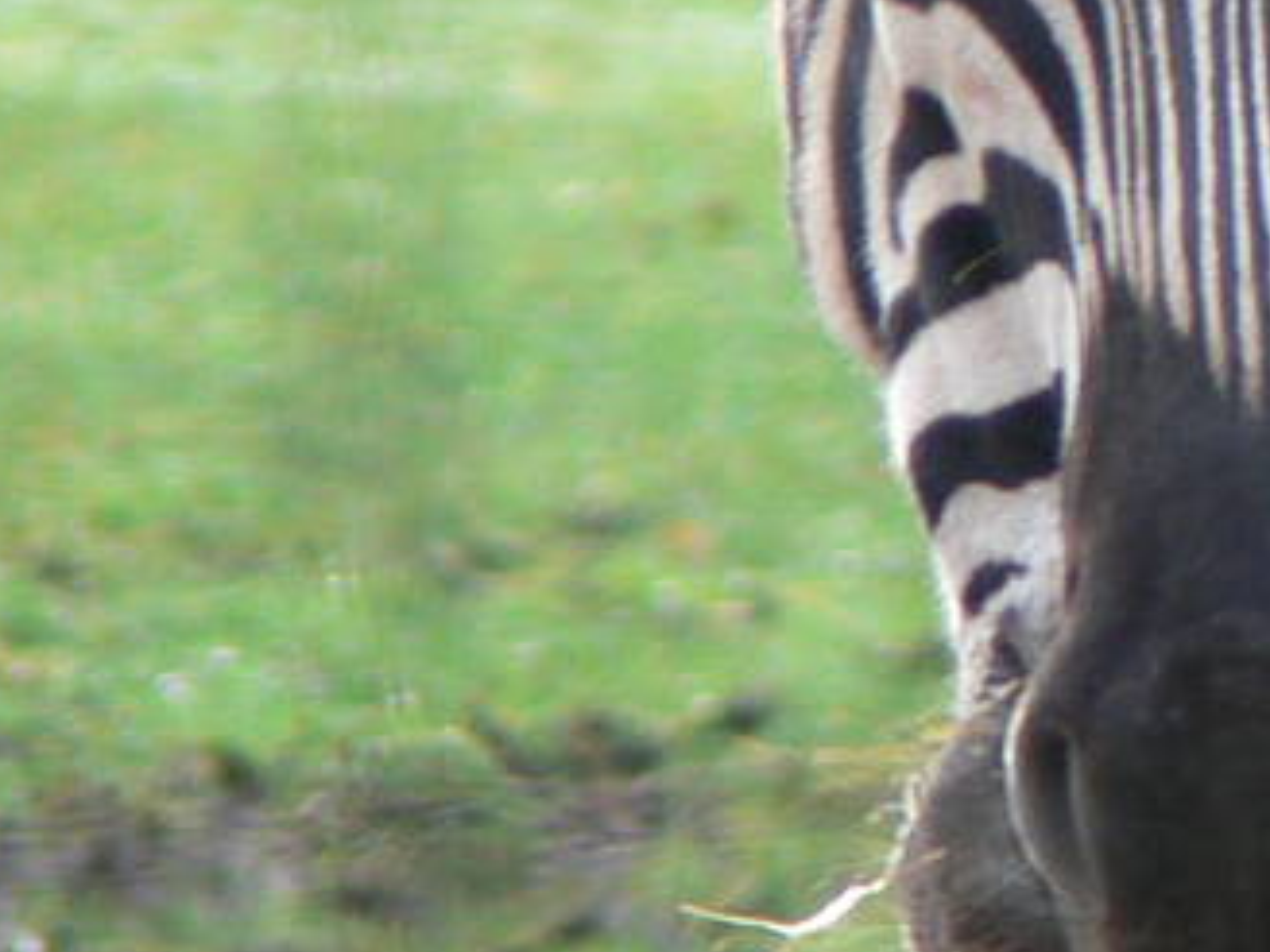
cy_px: -286
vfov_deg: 0.7
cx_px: 2118
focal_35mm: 2049
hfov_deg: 1.0
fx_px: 75174
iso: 80
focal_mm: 88.8
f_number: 4
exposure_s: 1/80
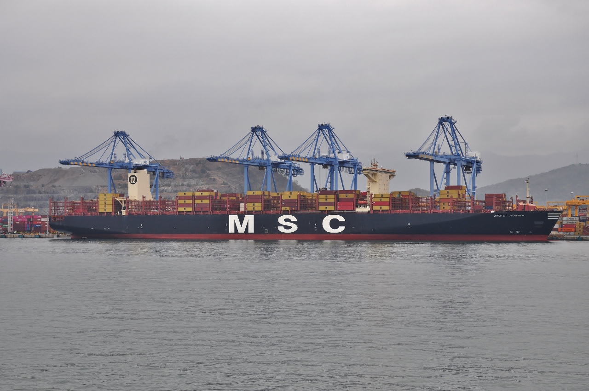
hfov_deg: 28.1
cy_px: 196
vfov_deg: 18.9
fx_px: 1176
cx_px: 294
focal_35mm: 72
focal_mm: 48
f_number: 9
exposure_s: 1/320
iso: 200
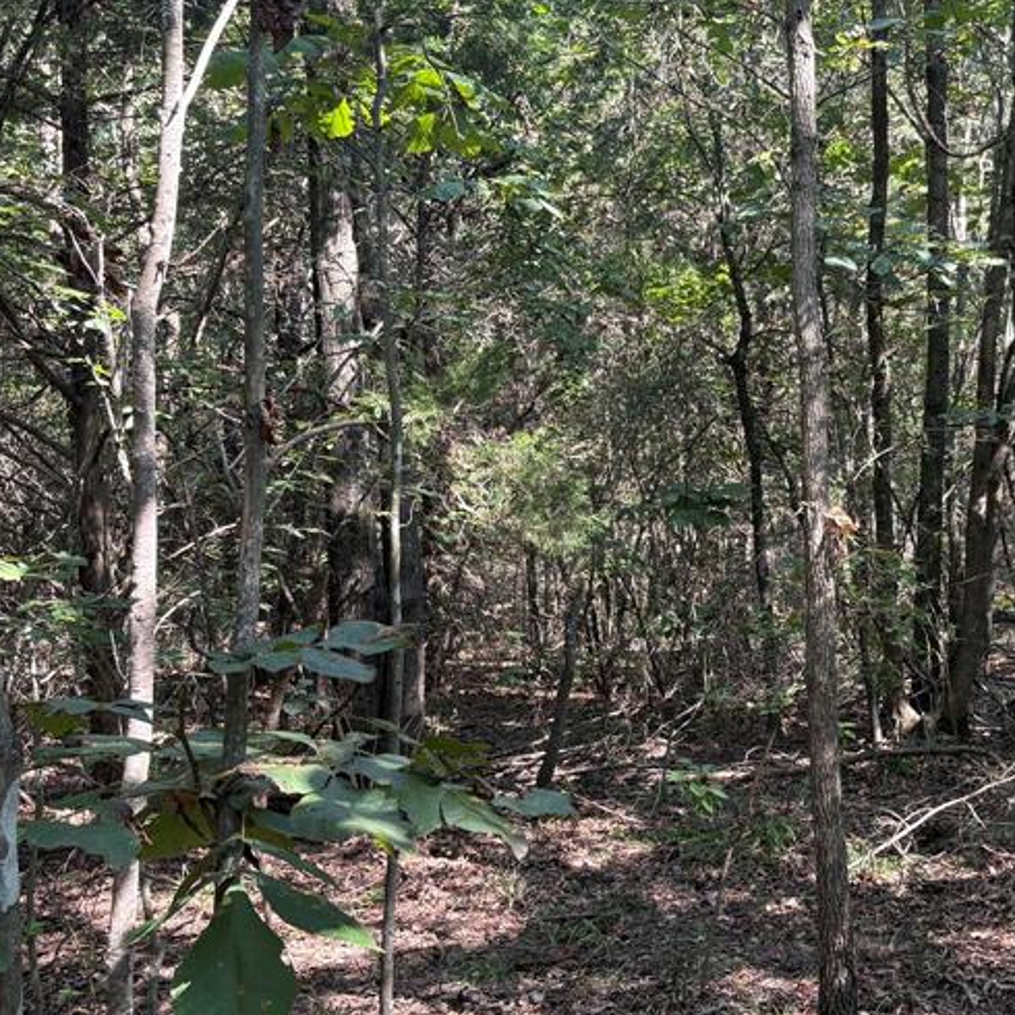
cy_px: 483
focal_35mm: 48
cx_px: 891
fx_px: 1592
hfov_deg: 33.7
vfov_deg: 35.3
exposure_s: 1/121
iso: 64
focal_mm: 5.96
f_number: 1.6
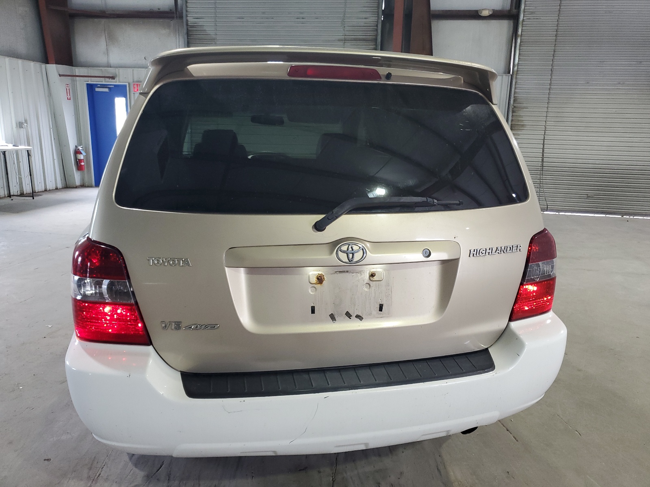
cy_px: 244
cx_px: 325
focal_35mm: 26
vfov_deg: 53.1
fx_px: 488
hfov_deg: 67.3
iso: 84
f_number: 1.5
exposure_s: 1/60.2
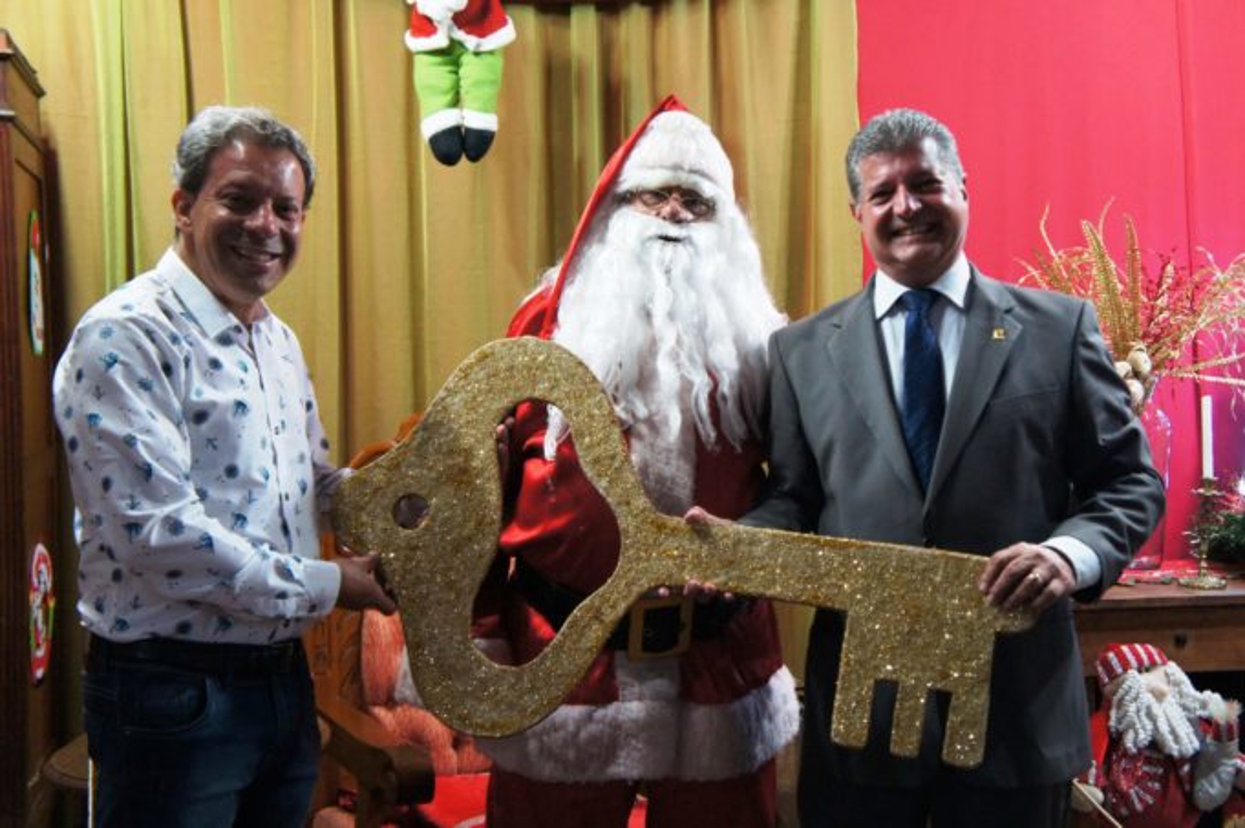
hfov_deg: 42.4
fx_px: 1607
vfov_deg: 28.9
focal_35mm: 46
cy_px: 414
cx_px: 622
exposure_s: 1/30
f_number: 4
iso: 1600
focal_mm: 31
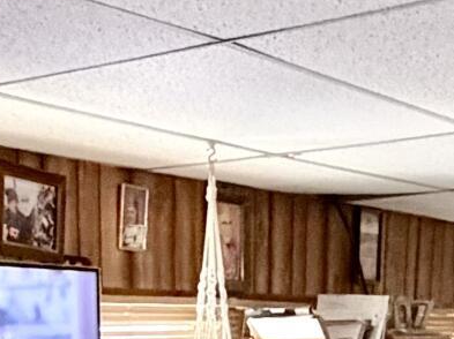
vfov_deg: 12.0
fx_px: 1402
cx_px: 236
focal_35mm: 107
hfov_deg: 18.4
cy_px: 725
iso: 640
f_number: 2.2
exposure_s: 1/60
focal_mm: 2.22
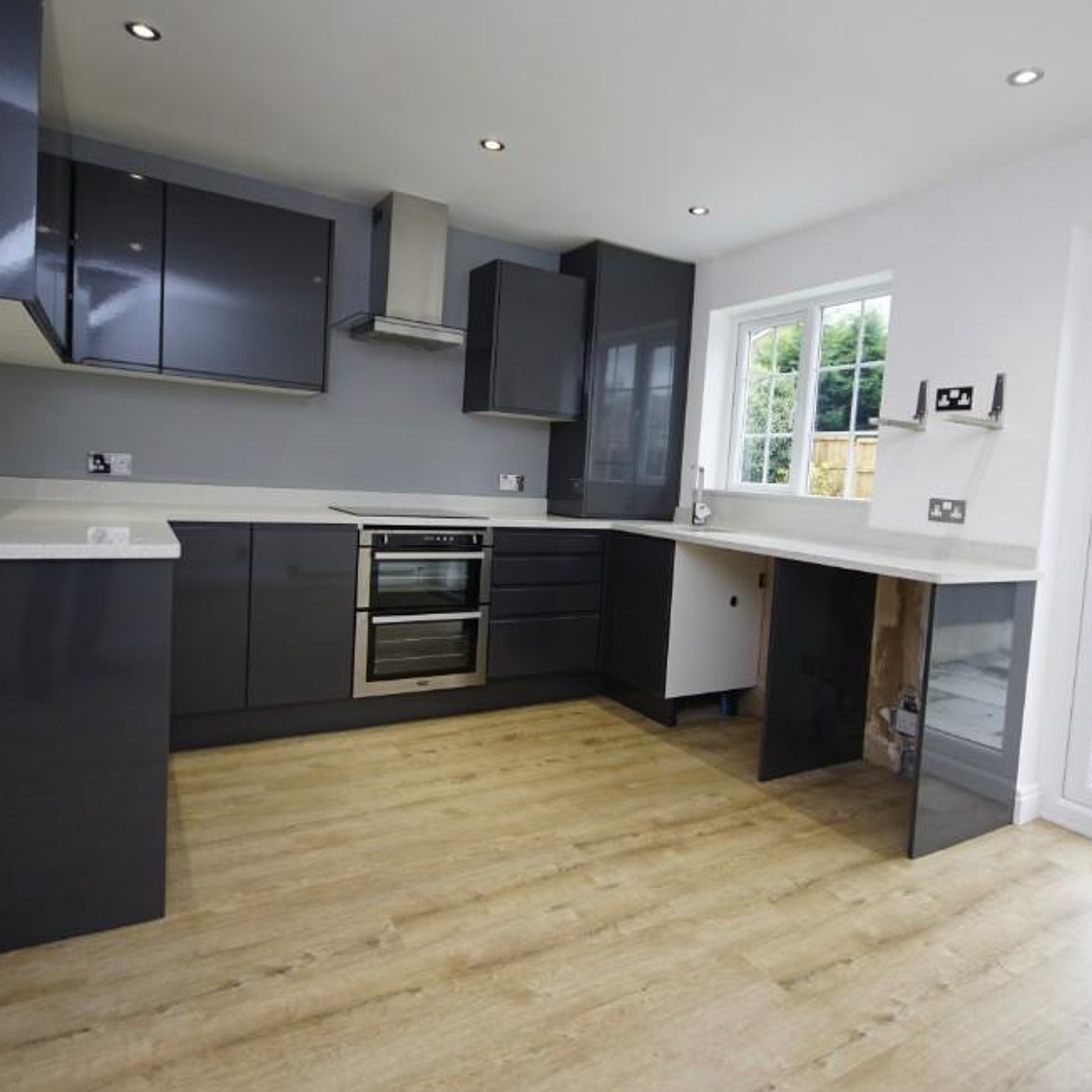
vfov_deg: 74.8
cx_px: 607
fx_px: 714
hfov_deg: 74.6
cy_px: 523
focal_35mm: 20
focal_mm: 10
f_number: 4.5
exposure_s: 1/30
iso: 250
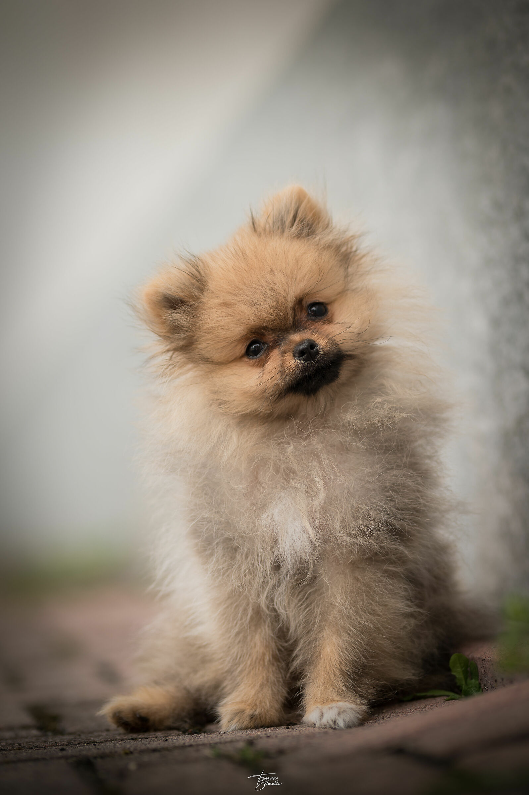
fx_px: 1876
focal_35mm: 85
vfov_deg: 23.9
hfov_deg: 16.1
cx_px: 264
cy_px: 398
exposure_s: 1/640
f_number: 1.8
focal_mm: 85
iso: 100
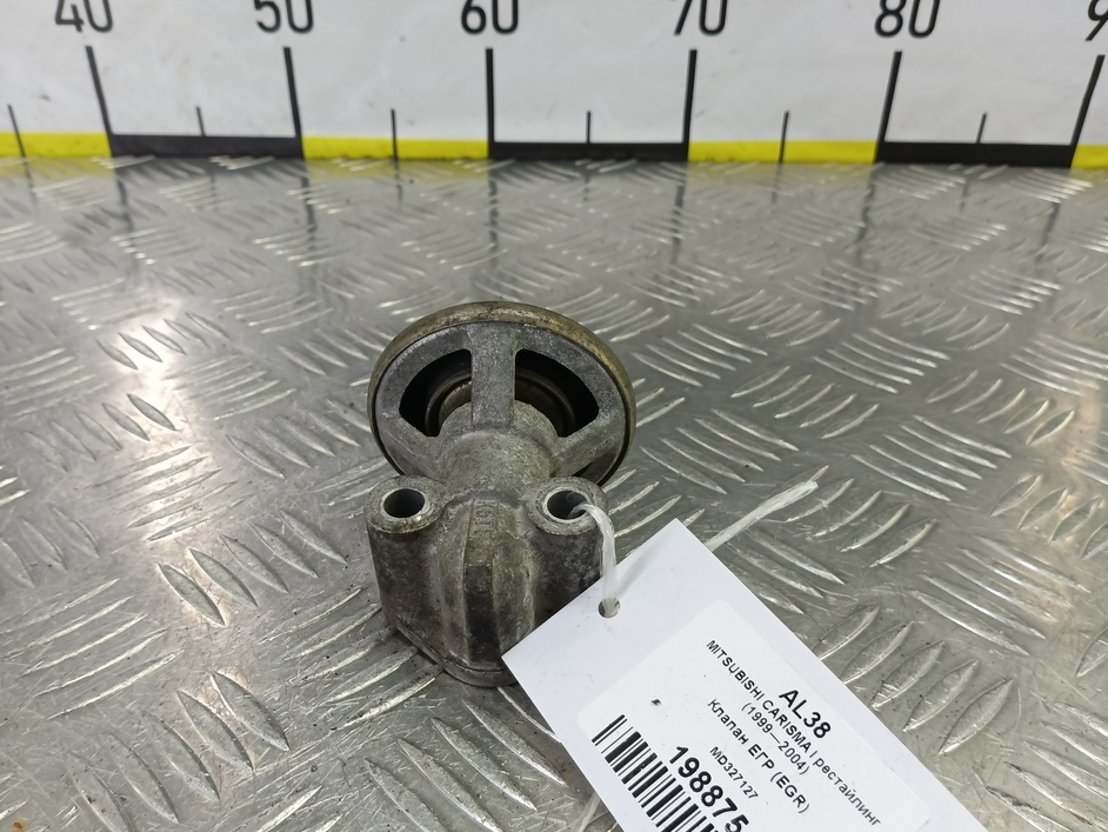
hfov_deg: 69.4
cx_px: 536
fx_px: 800
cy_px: 437
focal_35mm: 25
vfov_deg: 54.9
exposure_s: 1/50
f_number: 1.6
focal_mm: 4.11
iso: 116
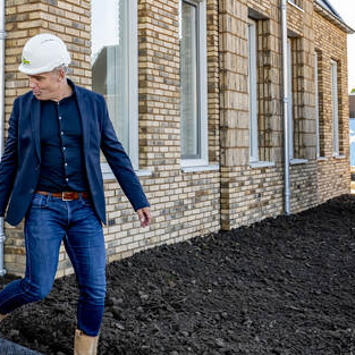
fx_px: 627
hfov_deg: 29.6
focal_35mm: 54
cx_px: 3
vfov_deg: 31.3
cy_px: 107
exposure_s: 1/800
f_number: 4.5
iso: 1000
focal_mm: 24
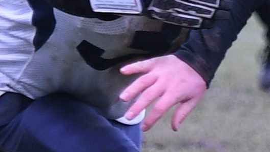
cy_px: -43
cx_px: 288
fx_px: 2841
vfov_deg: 3.1
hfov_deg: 5.4
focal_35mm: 397
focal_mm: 92
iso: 280
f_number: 2.8
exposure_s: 1/1000
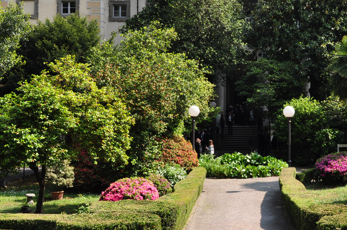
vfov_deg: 20.7
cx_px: 240
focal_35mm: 65
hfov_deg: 30.7
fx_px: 624
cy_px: 58
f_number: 10
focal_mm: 25
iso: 200
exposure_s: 1/125
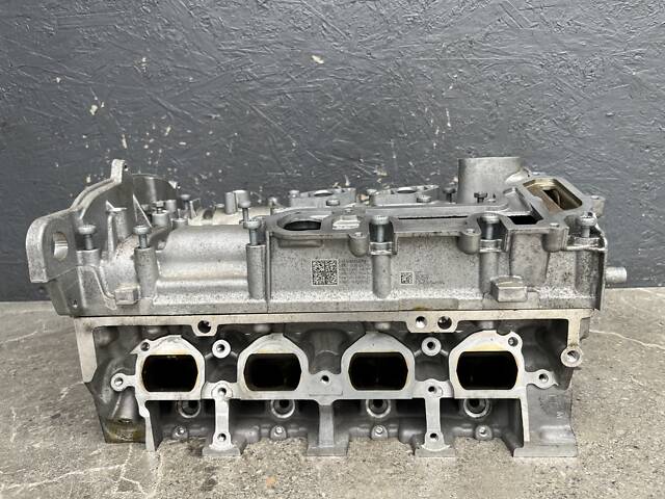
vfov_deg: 53.1
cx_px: 332
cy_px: 250
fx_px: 499
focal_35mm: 26
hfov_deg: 67.3
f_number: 1.6
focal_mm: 5.1
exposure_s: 1/477
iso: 50
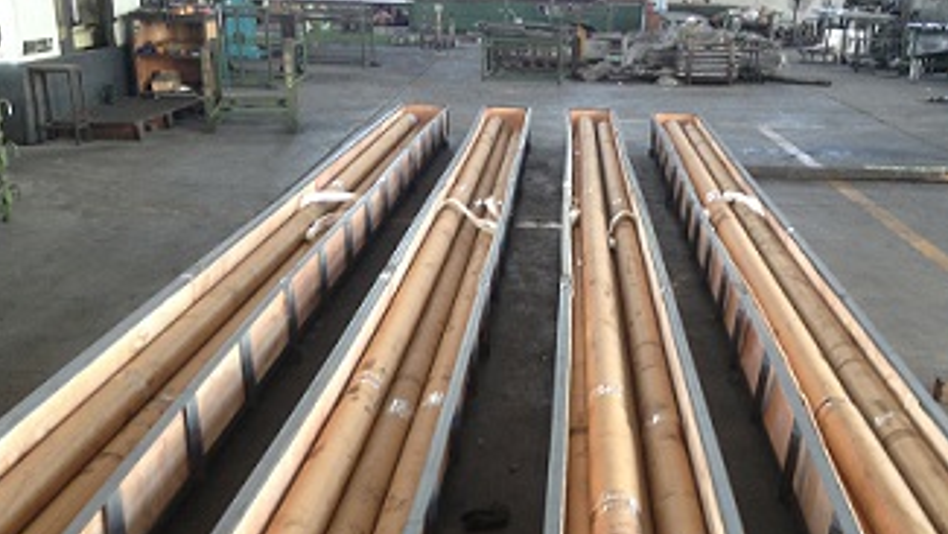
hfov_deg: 44.5
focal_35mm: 46
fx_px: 1157
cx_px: 537
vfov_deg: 25.7
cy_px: 398
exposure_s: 1/20
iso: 80
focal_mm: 4.28
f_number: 2.4
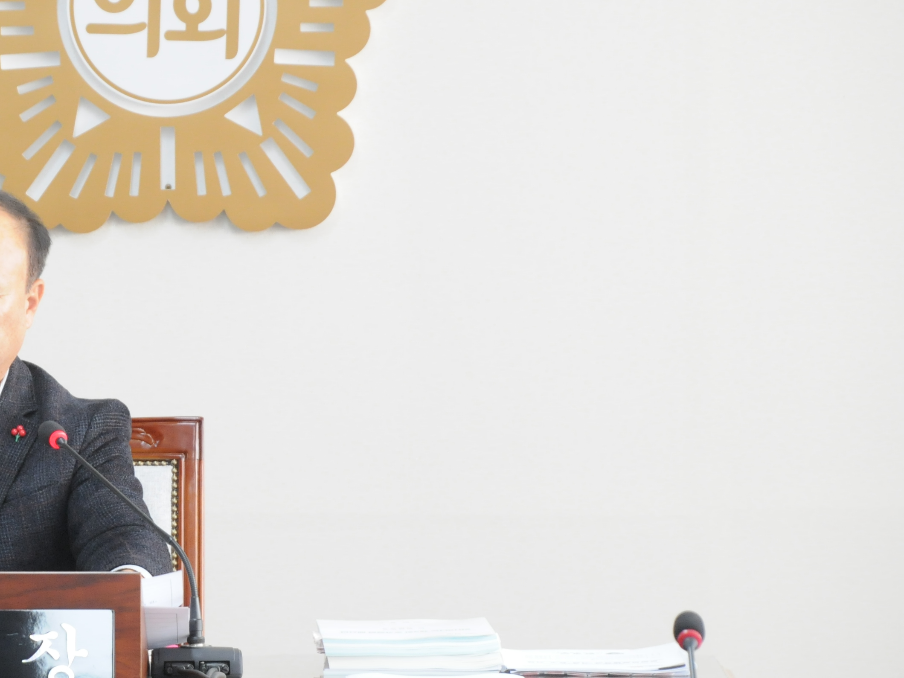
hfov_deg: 7.1
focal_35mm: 277
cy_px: 280
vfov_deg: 5.4
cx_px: 0
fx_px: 7233
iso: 800
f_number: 5.3
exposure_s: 1/40
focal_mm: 95
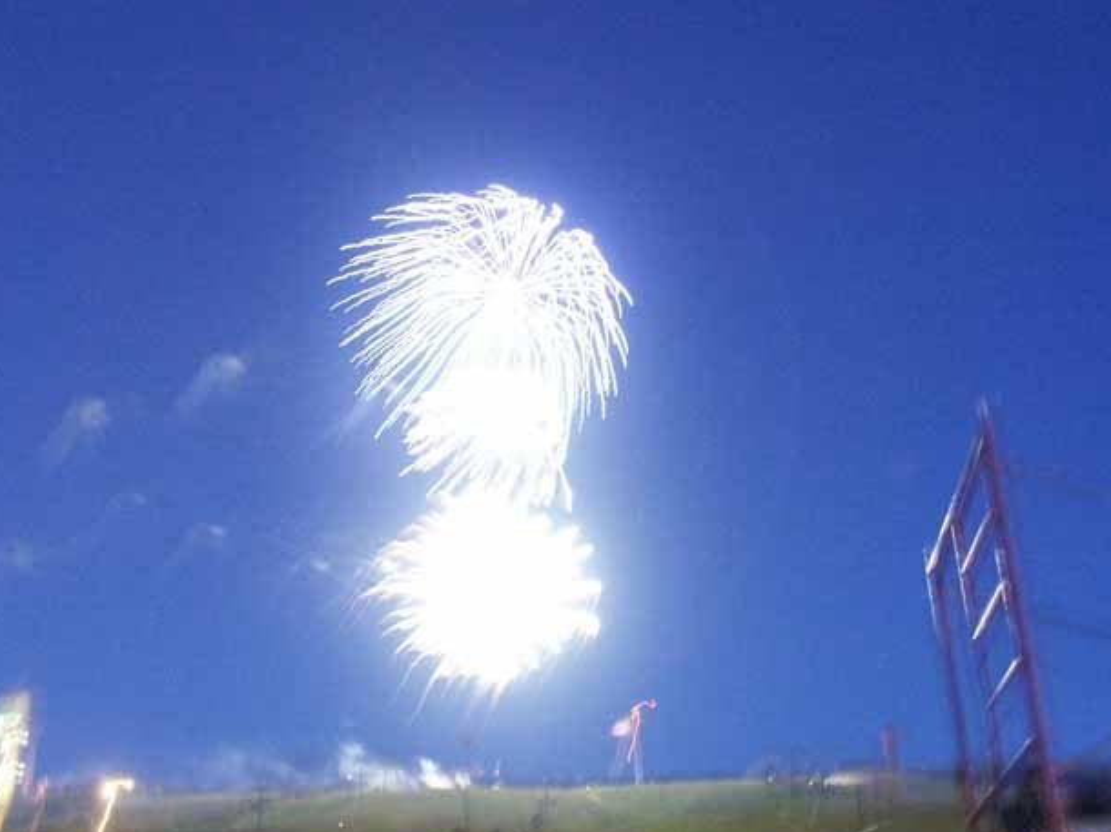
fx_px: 1347
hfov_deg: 44.7
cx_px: 484
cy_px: 384
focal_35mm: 42
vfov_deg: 34.3
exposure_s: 4
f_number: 2.8
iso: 400
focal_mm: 8.35
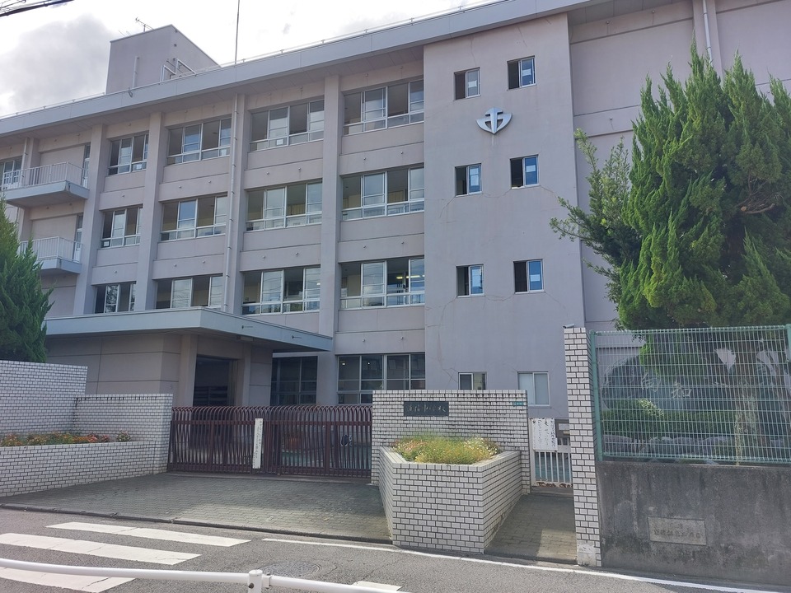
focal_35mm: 24
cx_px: 396
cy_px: 296
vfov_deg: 56.8
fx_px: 548
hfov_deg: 71.6
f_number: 1.8
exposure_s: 1/481
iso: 25
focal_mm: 5.23
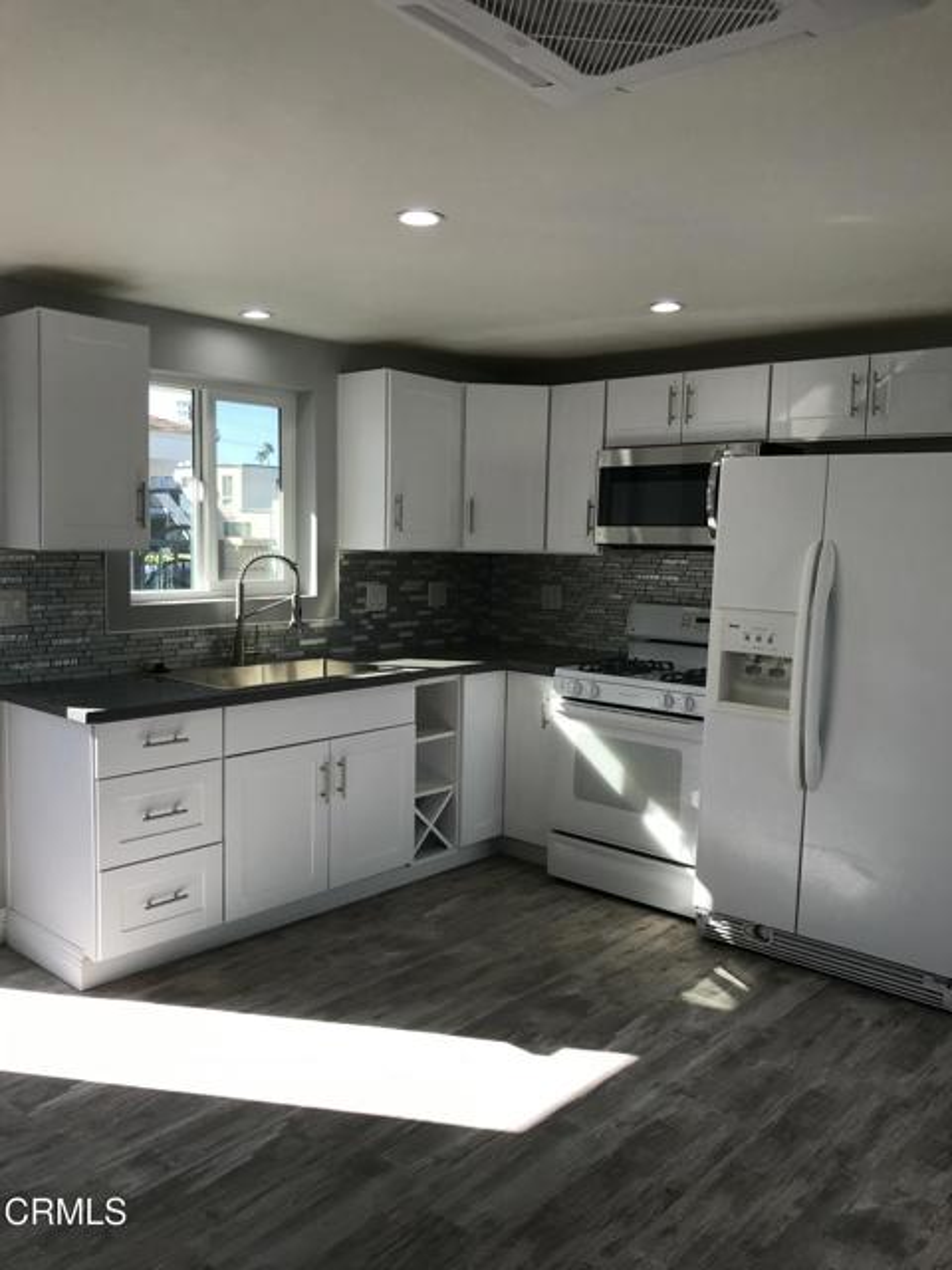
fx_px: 1027
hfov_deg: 49.7
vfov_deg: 63.4
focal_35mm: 28
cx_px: 476
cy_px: 635
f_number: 1.8
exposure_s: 1/361
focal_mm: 3.99
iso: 20
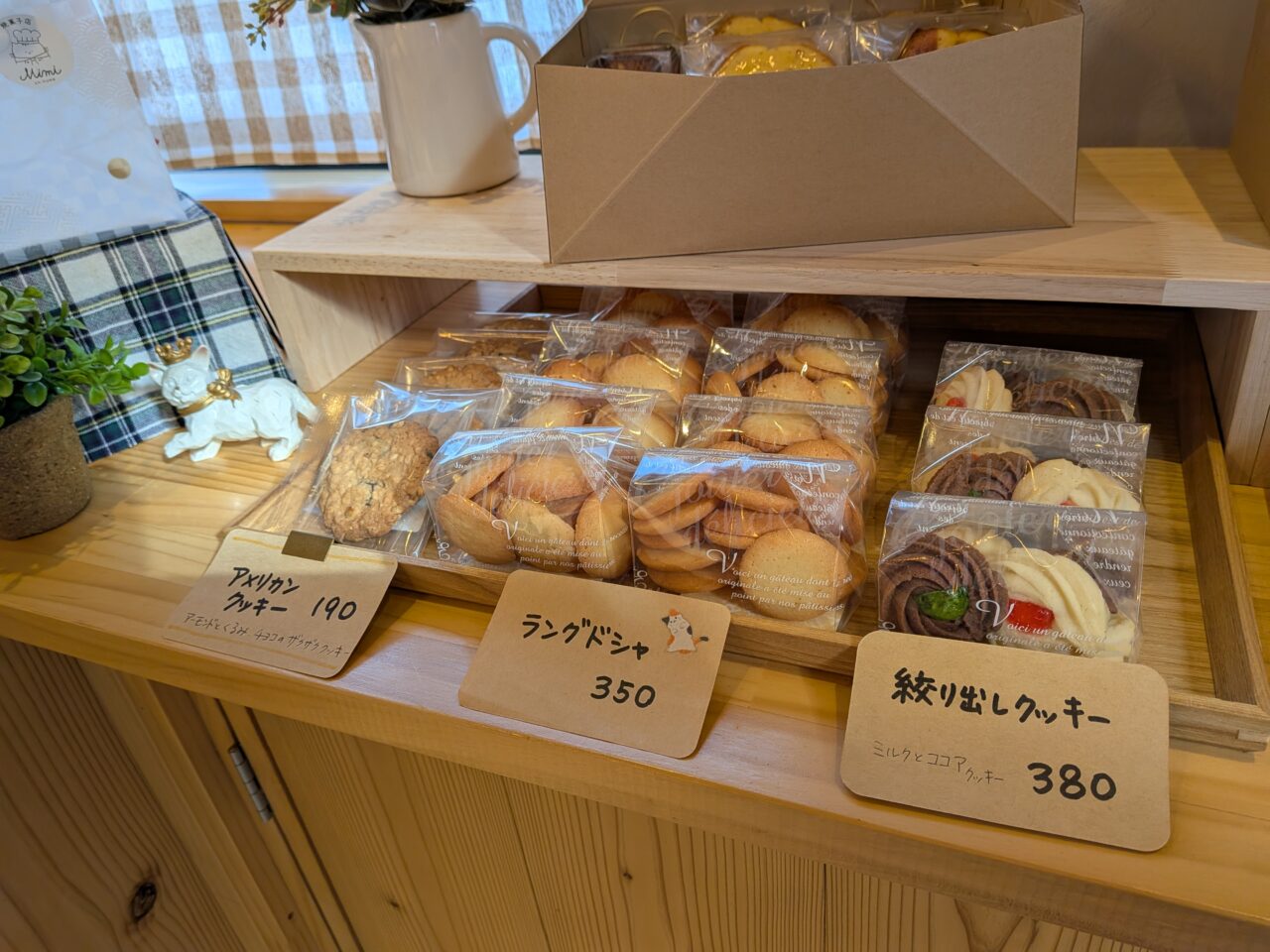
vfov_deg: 56.8
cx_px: 635
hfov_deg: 71.6
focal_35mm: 24
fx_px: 881
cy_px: 476
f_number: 1.7
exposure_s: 1/157
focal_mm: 4.53
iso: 26
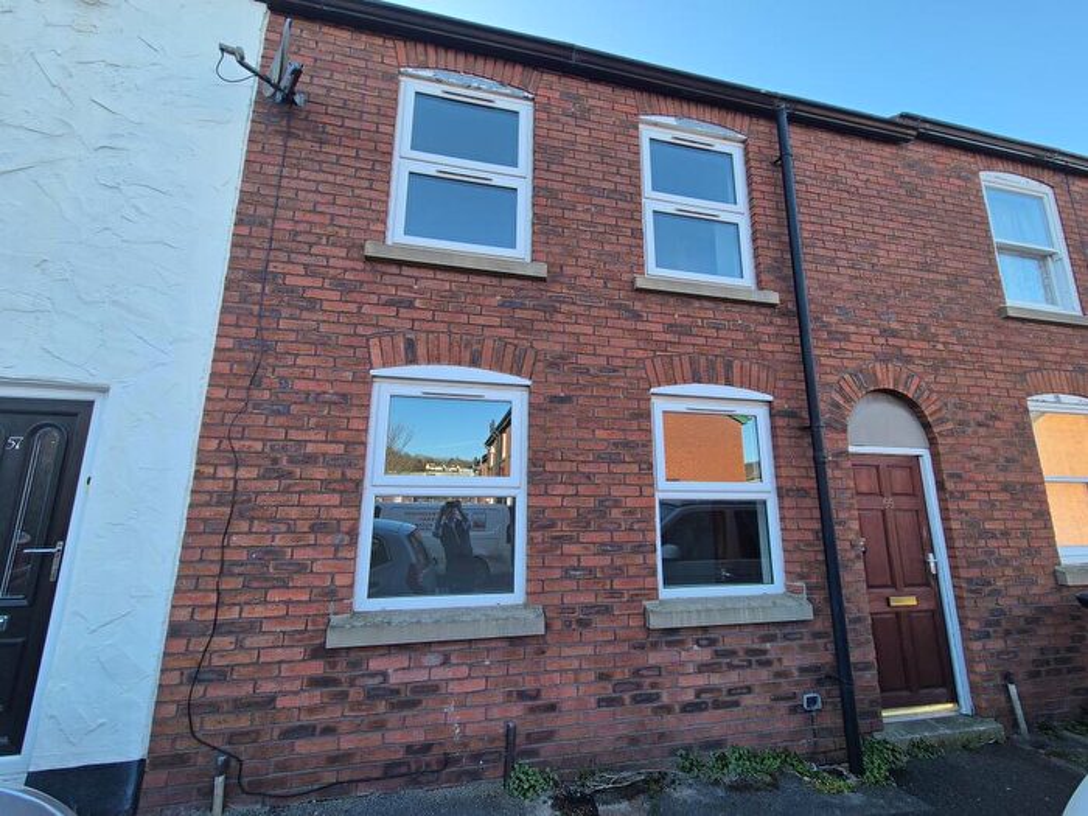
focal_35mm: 13
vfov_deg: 89.9
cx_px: 544
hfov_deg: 106.2
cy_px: 408
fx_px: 409
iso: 50
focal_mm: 2.2
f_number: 2.2
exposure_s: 1/311
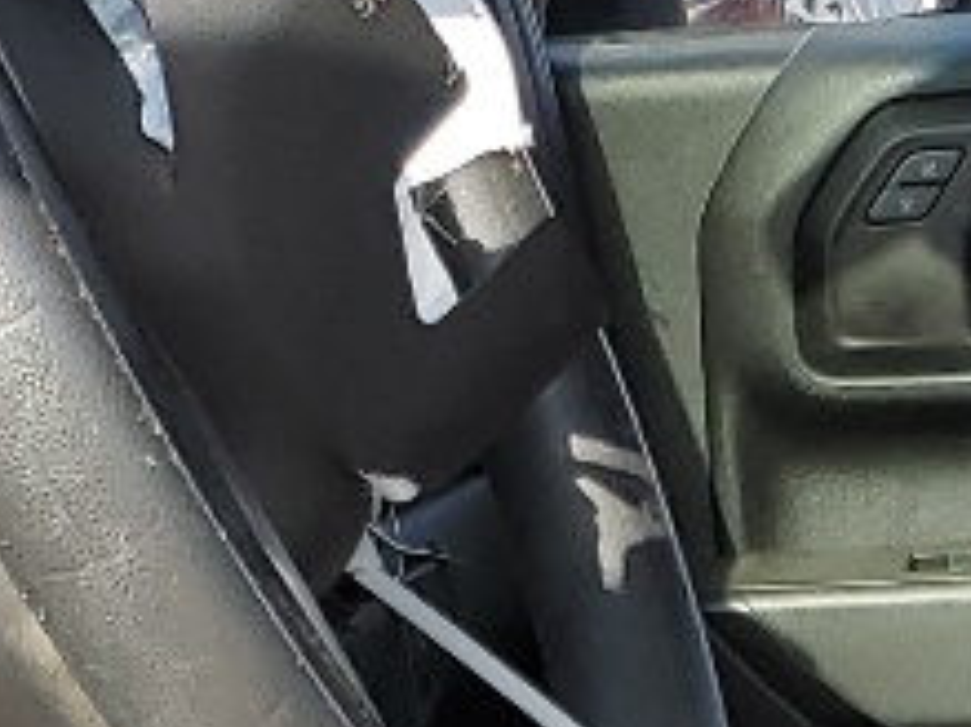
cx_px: 851
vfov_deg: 7.6
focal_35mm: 190
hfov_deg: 10.4
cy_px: 1210
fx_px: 5327
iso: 50
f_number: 1.5
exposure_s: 1/1250
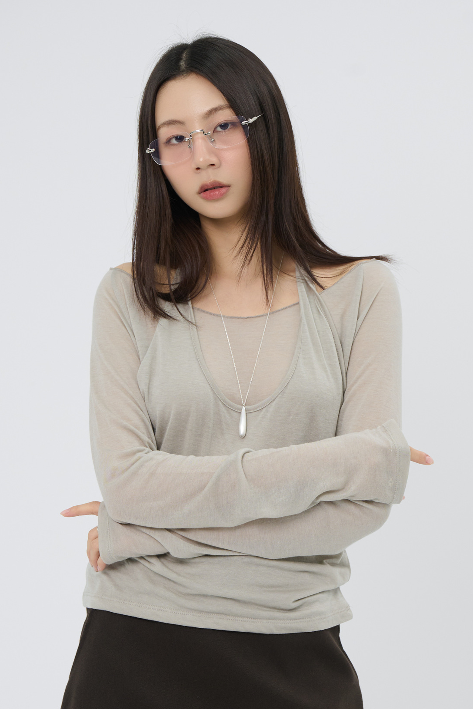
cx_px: 262
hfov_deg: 7.2
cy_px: 438
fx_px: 3766
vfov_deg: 10.8
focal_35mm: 191
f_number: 5.6
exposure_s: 1/125
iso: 400
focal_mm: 130
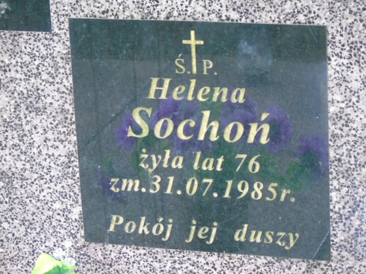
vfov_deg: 10.4
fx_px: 1501
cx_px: 183
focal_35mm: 142
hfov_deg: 13.9
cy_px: 137
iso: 800
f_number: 4.7
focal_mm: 25
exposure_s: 1/5
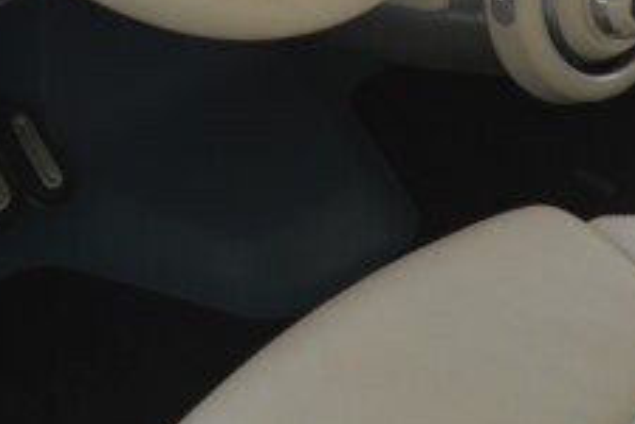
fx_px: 1482
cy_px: -146
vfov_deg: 15.4
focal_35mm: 84
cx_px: 401
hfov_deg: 24.1
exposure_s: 1/30
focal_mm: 18
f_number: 3.5
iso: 400
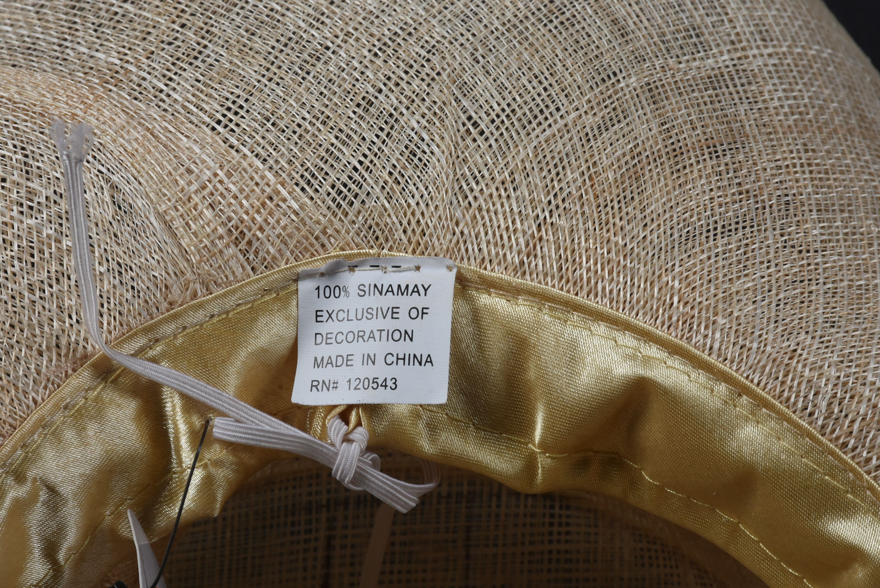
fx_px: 5137
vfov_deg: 6.6
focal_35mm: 210
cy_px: 294
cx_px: 440
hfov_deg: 9.8
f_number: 20
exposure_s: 1/125
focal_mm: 140
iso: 200
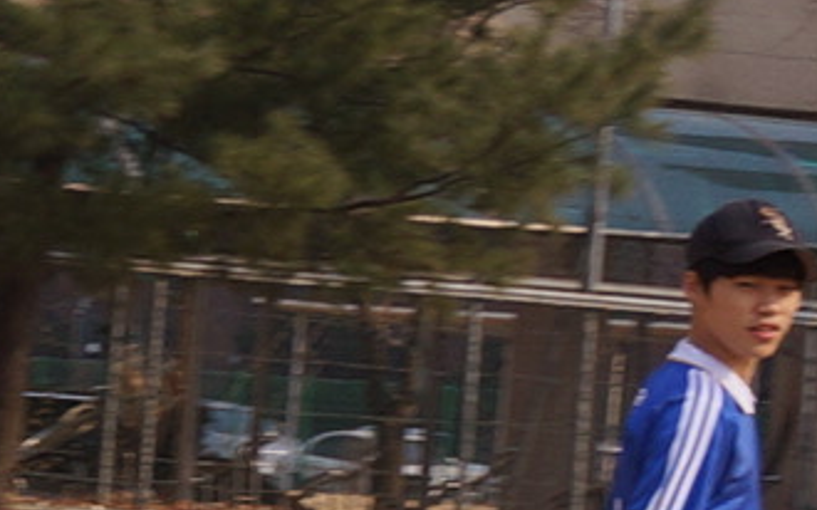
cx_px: -2000
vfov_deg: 2.9
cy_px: 1074
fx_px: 10083
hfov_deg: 4.4
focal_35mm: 453
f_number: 9
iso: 100
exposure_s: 1/200
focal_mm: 40
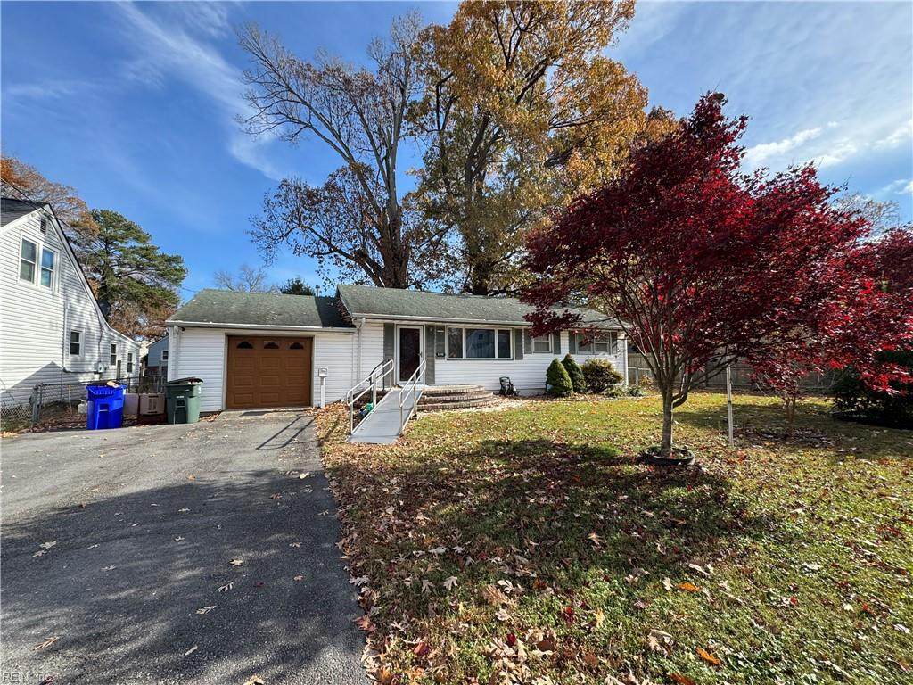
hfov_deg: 102.1
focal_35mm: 14
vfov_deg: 85.7
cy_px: 342
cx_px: 456
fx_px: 369
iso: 50
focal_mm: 2.22
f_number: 2.2
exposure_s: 1/858
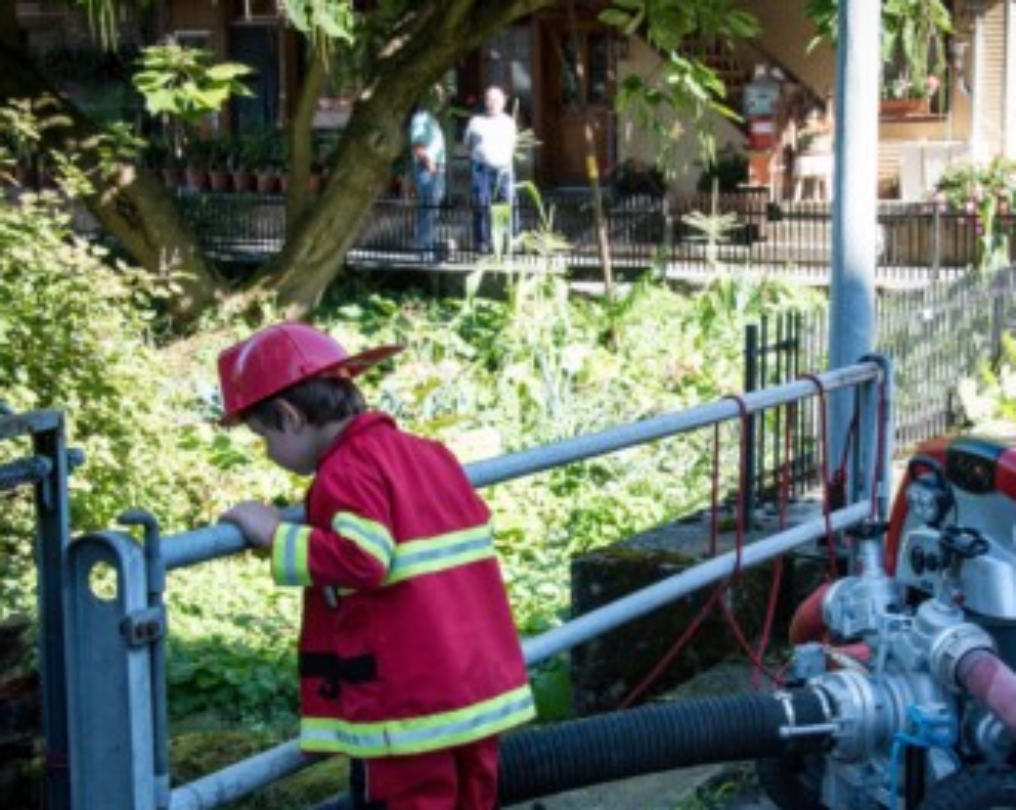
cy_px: 549
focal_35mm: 69
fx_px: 2072
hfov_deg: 27.4
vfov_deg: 22.0
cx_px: 675
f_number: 10
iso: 1600
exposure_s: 1/400
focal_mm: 45
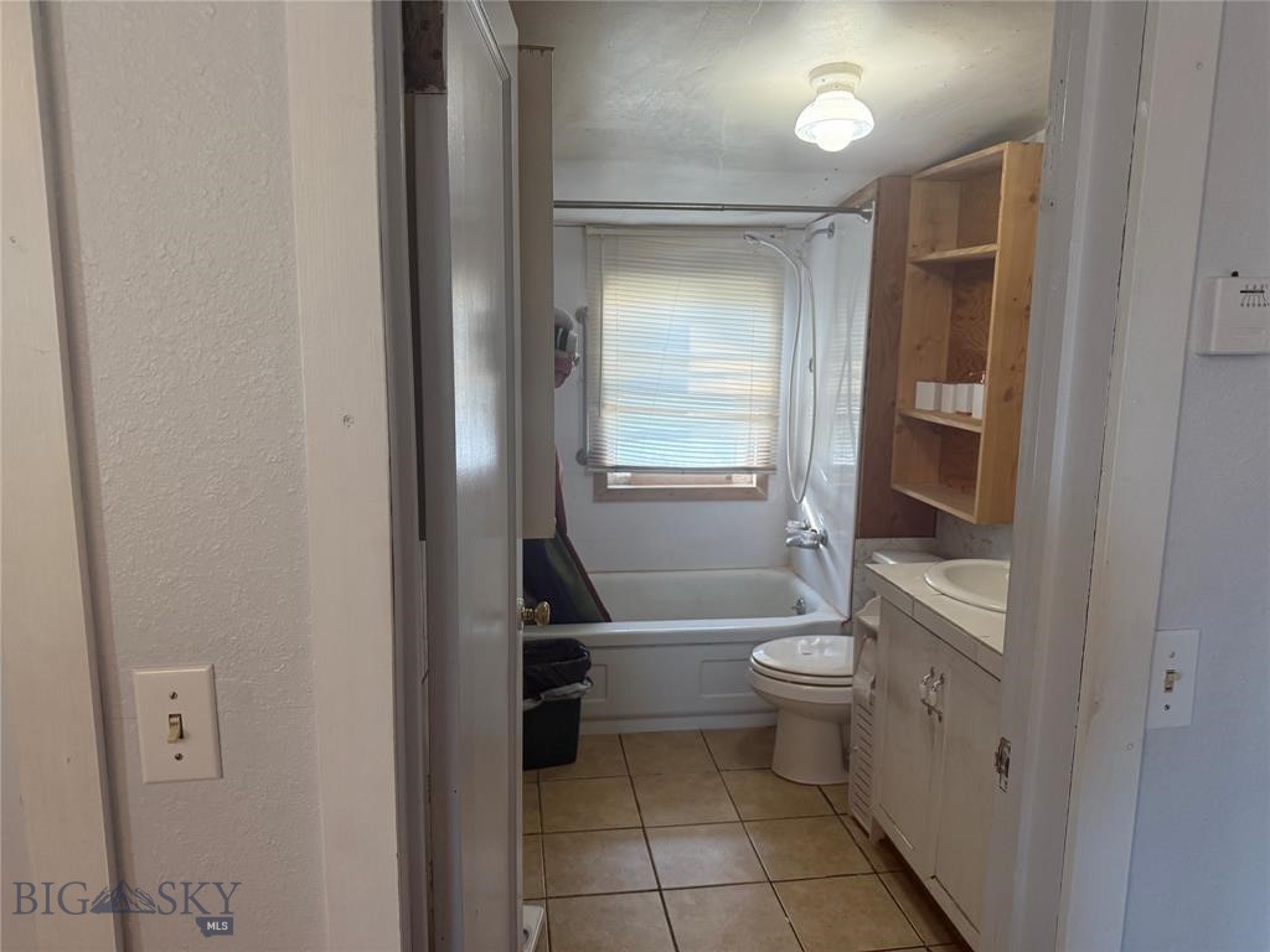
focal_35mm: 24
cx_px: 635
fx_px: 881
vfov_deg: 56.8
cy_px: 476
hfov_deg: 71.6
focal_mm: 6.76
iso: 200
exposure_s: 1/74
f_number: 1.78
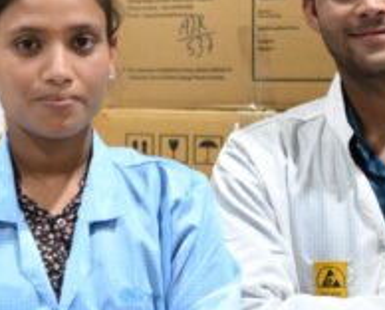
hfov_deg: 10.5
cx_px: -288
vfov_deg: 9.0
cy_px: 102
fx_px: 1975
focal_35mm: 173
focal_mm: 35
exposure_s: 1/160
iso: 1250
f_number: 1.8
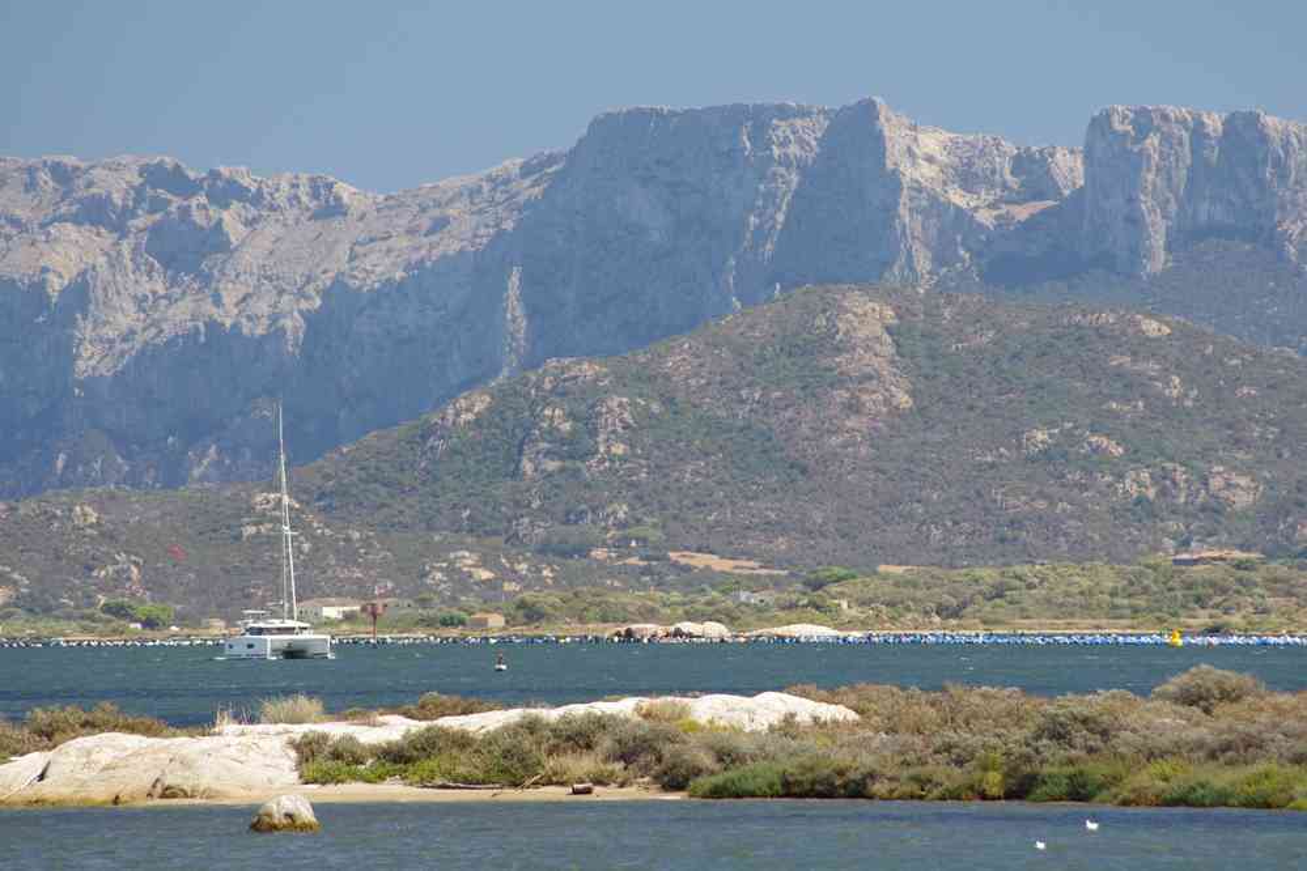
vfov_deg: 3.5
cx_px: 654
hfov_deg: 5.3
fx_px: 14158
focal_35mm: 390
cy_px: 436
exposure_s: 1/320
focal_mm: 260
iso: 800
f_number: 9
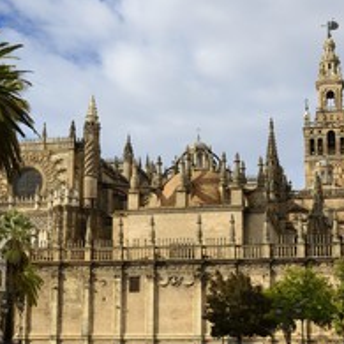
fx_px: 720
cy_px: 215
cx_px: 191
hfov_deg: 26.9
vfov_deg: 26.8
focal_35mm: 64
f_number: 13
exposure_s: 1/250
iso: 200
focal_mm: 35
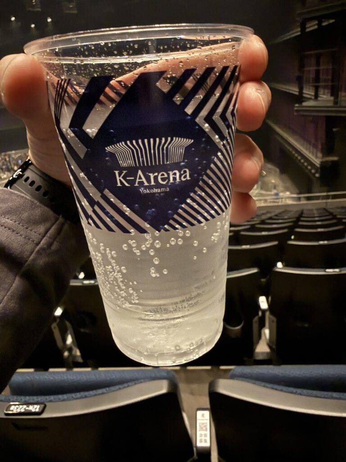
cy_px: 231
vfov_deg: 71.6
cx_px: 173
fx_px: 320
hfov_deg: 56.8
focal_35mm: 24
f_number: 2.2
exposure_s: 1/20
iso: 800
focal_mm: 2.22
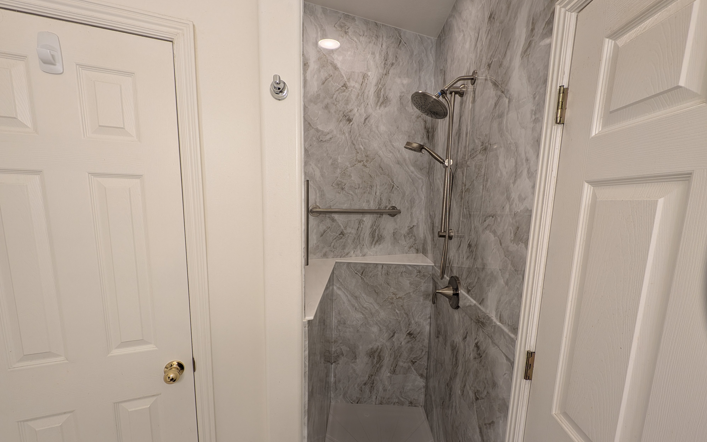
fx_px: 250
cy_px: 238
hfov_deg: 109.3
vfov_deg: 82.7
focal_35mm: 13
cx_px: 347
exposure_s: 1/23.8
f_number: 1.95
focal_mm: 2.23
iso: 80
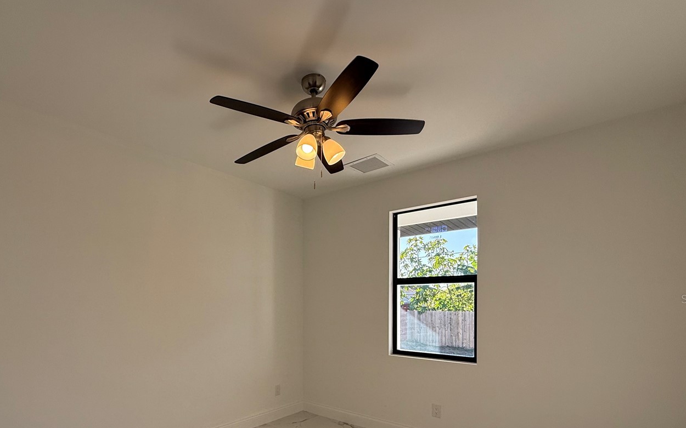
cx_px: 294
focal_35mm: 19
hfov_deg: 87.4
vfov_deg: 60.1
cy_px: 299
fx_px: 355
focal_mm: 2.22
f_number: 2.2
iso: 64
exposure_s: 1/179
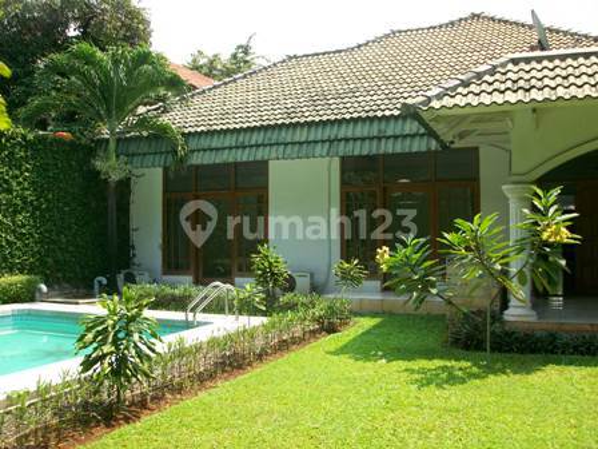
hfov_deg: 54.0
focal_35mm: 34
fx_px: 587
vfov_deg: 41.8
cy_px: 224
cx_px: 299
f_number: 2.8
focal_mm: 5.7
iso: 80
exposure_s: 1/500
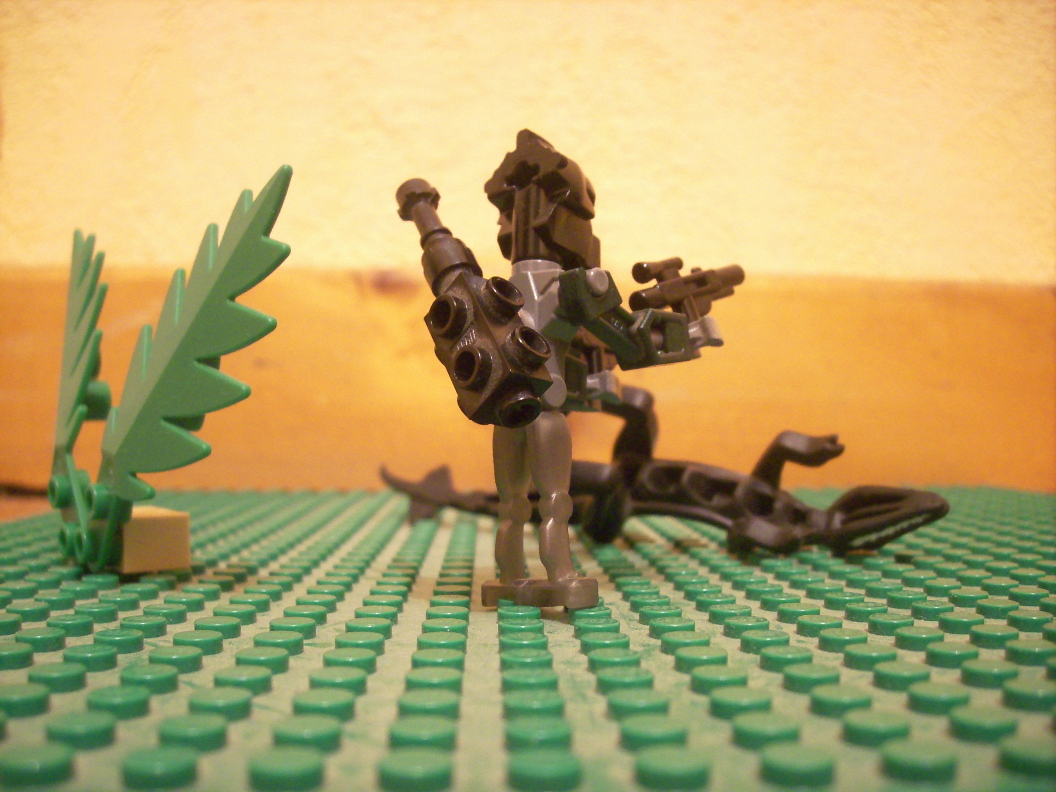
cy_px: 396
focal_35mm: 32
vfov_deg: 44.2
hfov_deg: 56.8
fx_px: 976
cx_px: 528
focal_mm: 5.99
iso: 100
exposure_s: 1
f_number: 2.8
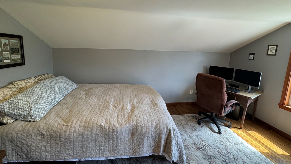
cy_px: 69
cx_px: 144
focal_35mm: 16
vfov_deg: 66.7
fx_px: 123
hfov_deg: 99.4
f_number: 2.2
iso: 160
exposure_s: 1/120
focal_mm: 2.22
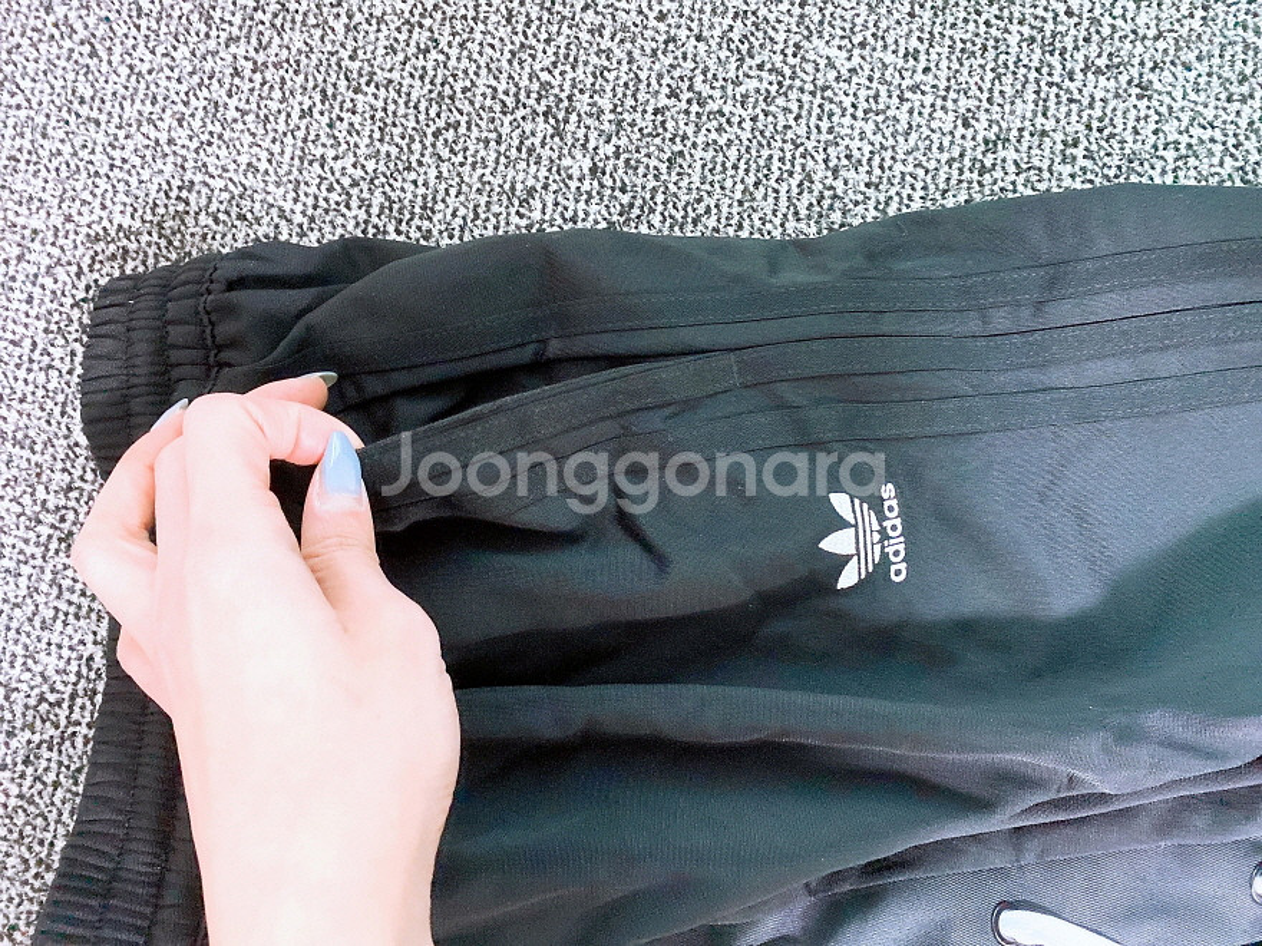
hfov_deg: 67.3
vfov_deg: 53.1
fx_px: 948
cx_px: 631
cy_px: 473
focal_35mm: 26
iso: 1600
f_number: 1.8
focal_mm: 4.25
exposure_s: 1/60
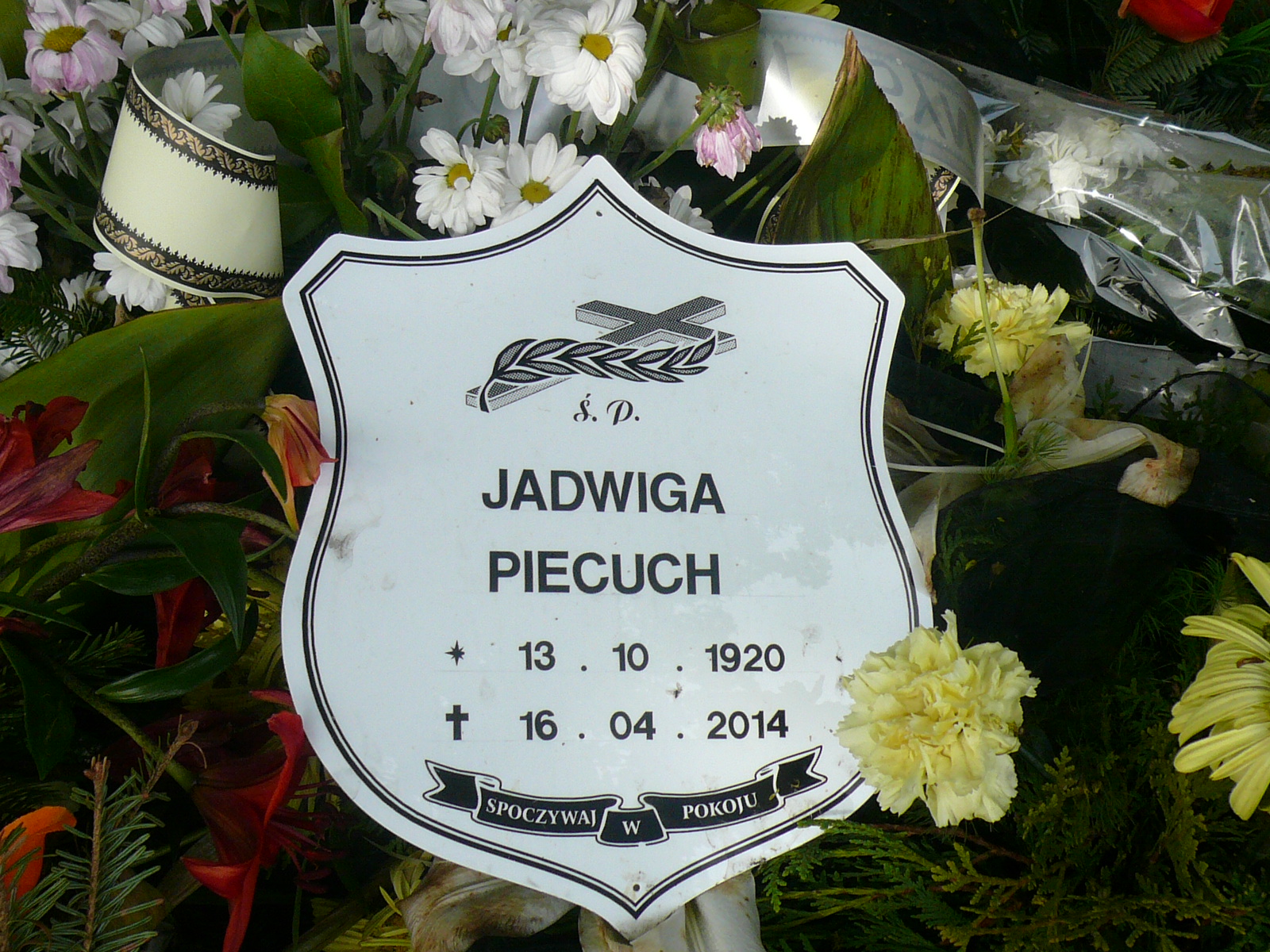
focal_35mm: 51
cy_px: 476
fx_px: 1871
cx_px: 635
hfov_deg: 37.5
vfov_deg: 28.6
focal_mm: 5.4
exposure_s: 1/800
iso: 100
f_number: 3
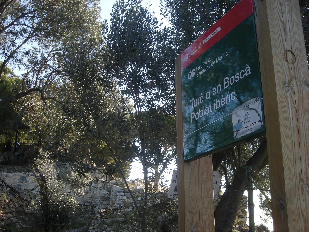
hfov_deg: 42.9
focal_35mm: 44
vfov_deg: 32.9
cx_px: 154
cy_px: 116
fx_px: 393
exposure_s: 1/167
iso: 64
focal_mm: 7.1
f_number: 3.1
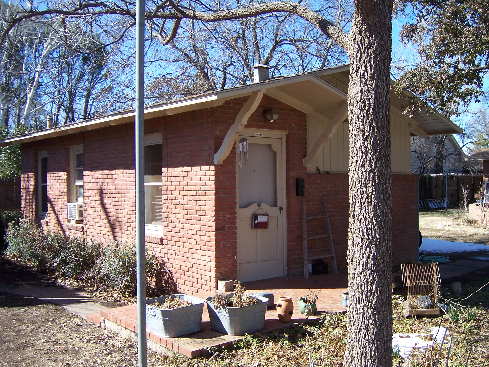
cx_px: 244
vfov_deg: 39.7
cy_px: 184
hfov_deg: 51.4
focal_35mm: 36
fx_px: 509
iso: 80
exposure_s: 1/500
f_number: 2.8
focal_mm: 6.2
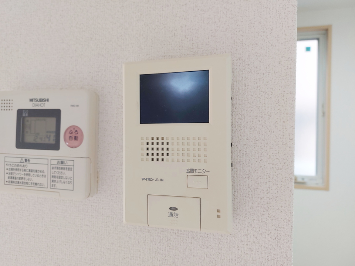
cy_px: 133
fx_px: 246
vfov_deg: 56.8
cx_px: 178
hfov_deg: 71.6
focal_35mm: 24
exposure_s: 1/24
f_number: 1.8
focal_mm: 5.23
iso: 50
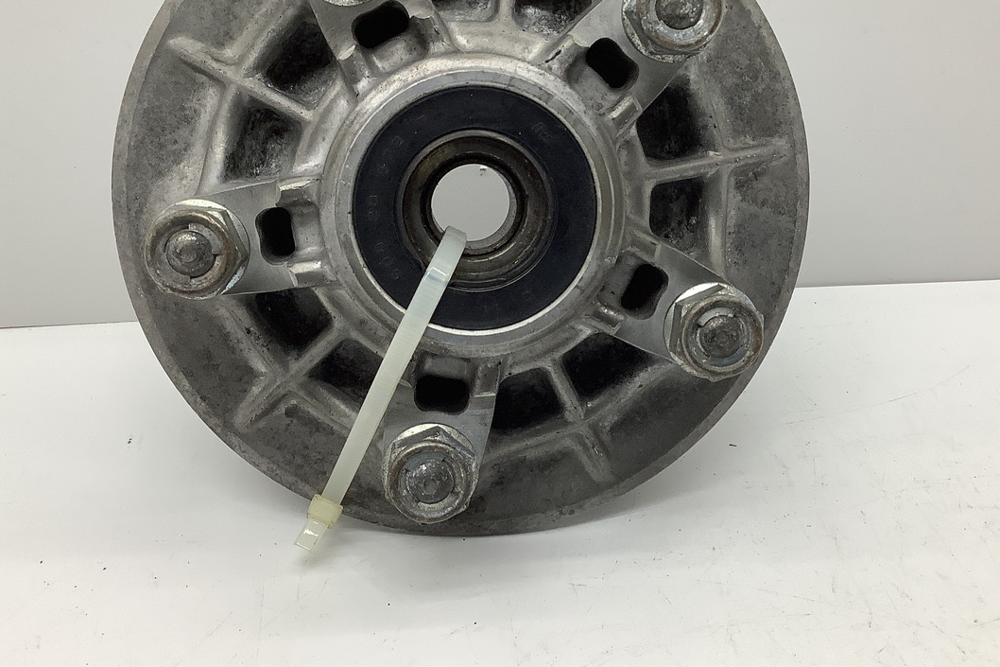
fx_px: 1083
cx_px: 509
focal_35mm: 39
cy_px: 255
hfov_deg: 49.6
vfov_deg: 34.0
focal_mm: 3.3
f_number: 2.4
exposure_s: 1/120
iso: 64
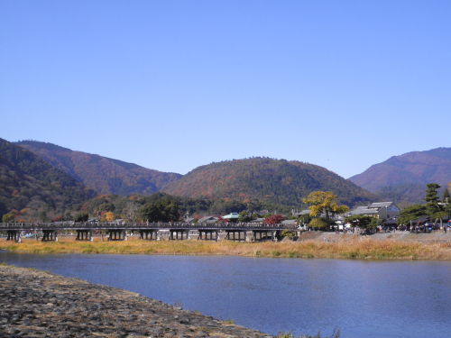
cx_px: 226
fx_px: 586
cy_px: 169
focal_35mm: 45
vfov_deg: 32.2
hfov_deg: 42.1
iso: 64
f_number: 4.3
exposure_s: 1/400
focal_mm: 8.2
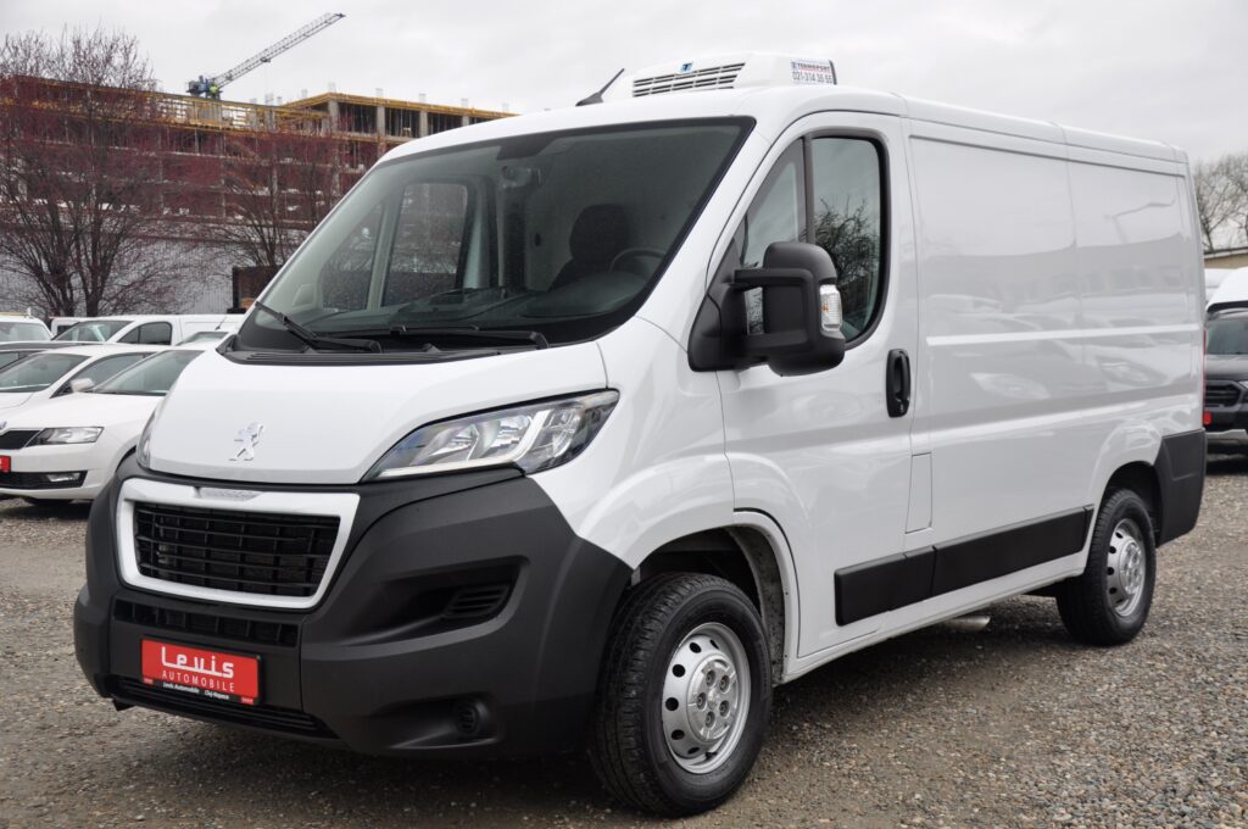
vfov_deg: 29.8
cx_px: 624
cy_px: 414
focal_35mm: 45
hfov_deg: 43.7
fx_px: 1558
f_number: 6.3
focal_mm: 30
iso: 400
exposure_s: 1/160
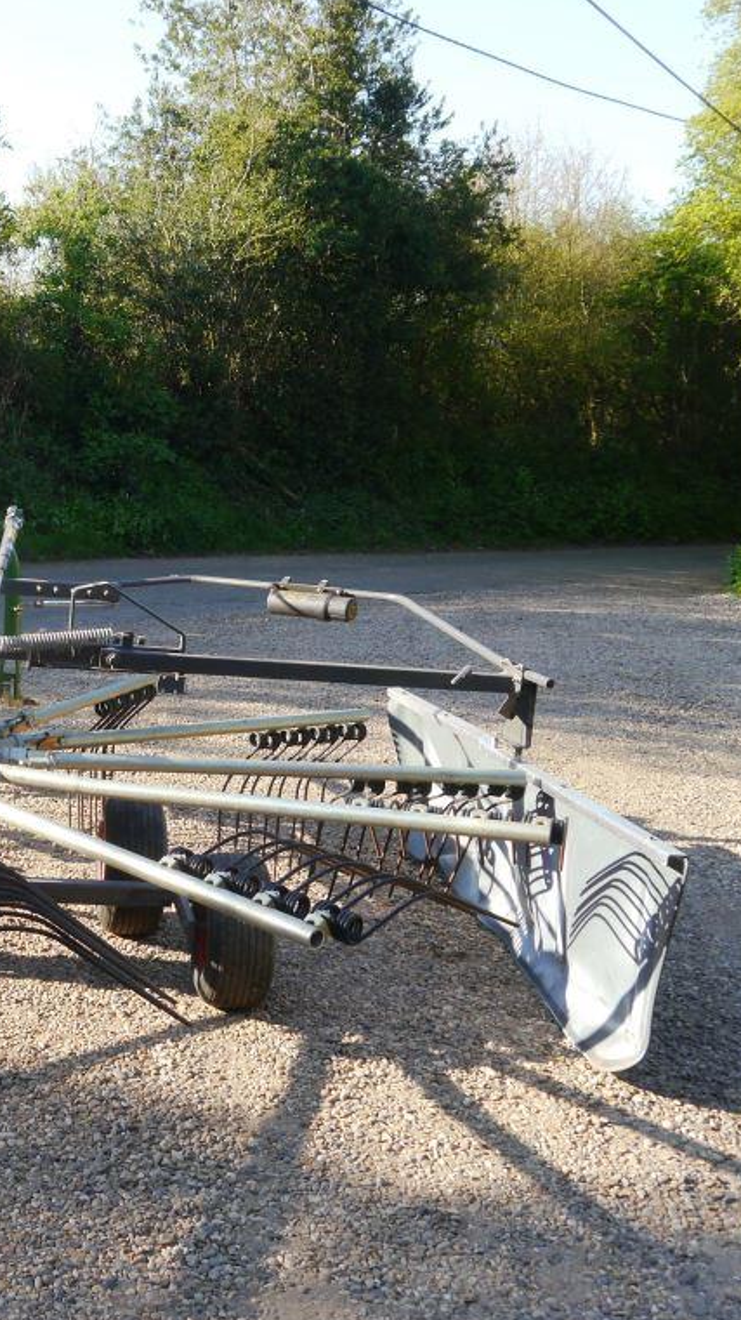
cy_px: 660
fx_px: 1643
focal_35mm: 47
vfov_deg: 43.7
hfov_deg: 24.0
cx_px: -47
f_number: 5.6
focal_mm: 16
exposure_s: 1/200
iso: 160
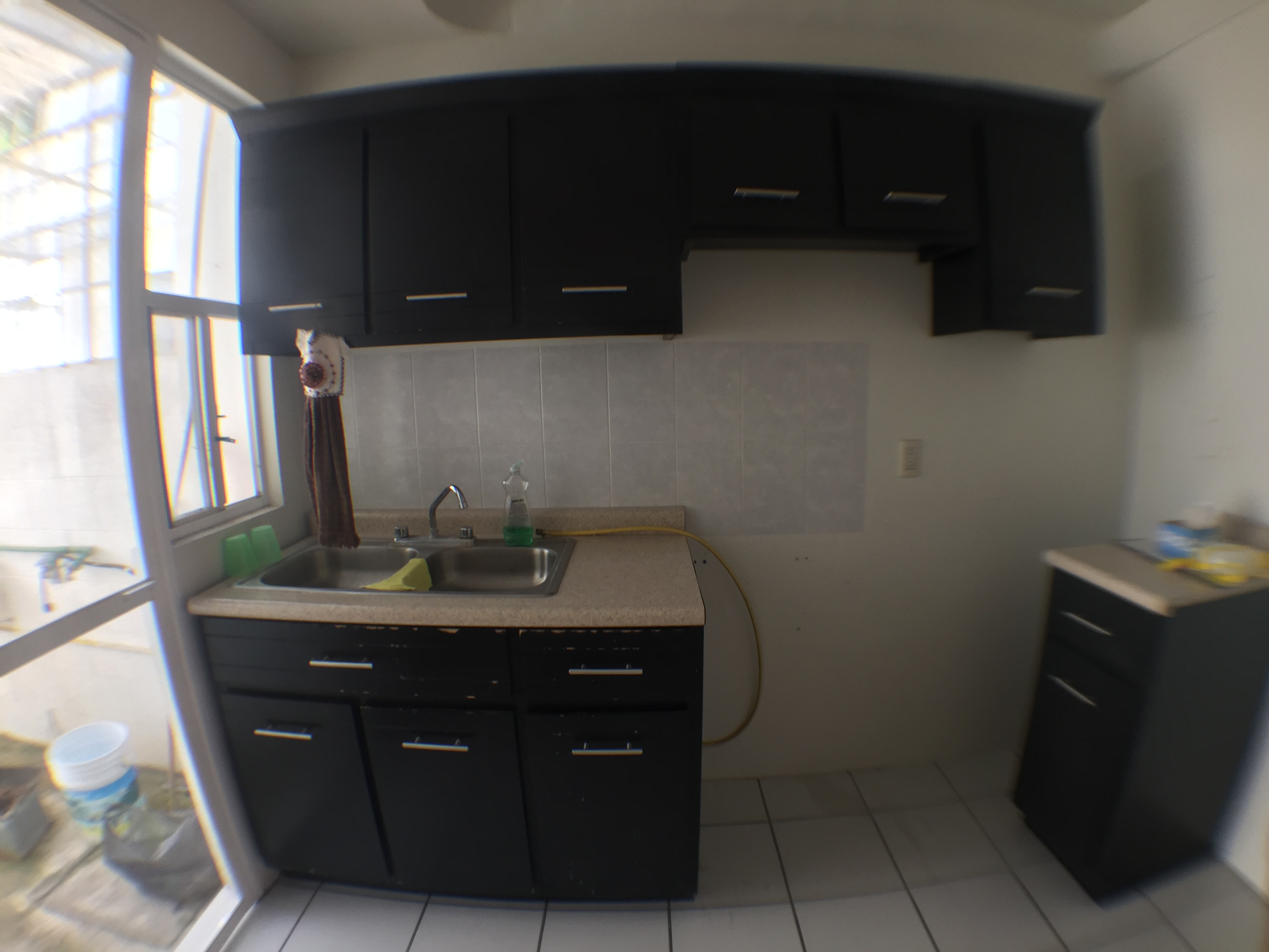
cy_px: 476
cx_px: 634
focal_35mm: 29
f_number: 2.2
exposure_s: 1/40
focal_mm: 4.15
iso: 32
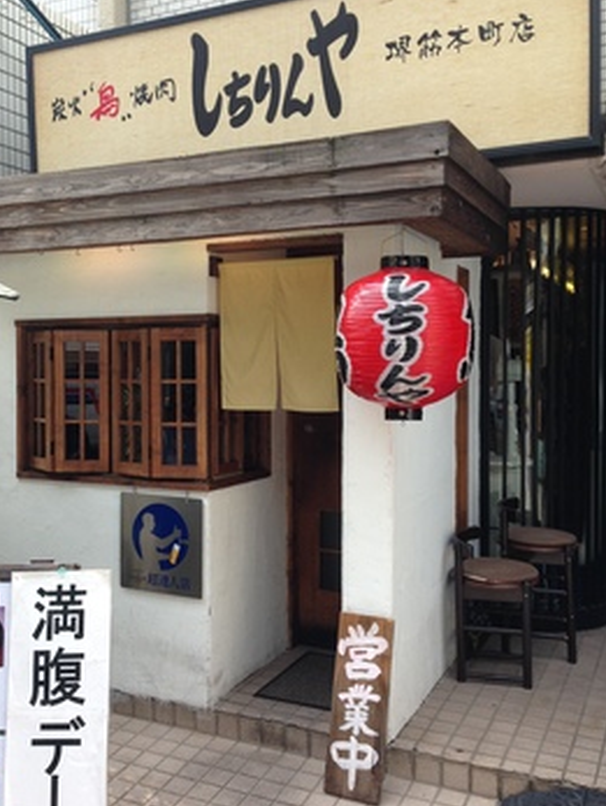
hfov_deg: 37.7
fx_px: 885
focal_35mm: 38
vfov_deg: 48.9
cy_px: 397
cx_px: 262
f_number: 2.4
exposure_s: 1/341
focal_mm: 4.12
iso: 50
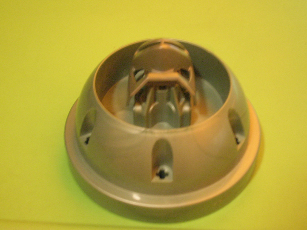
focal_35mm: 54
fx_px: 479
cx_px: 154
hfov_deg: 35.5
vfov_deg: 27.0
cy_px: 115
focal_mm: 9
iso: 200
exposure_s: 1/2.4
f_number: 3.4
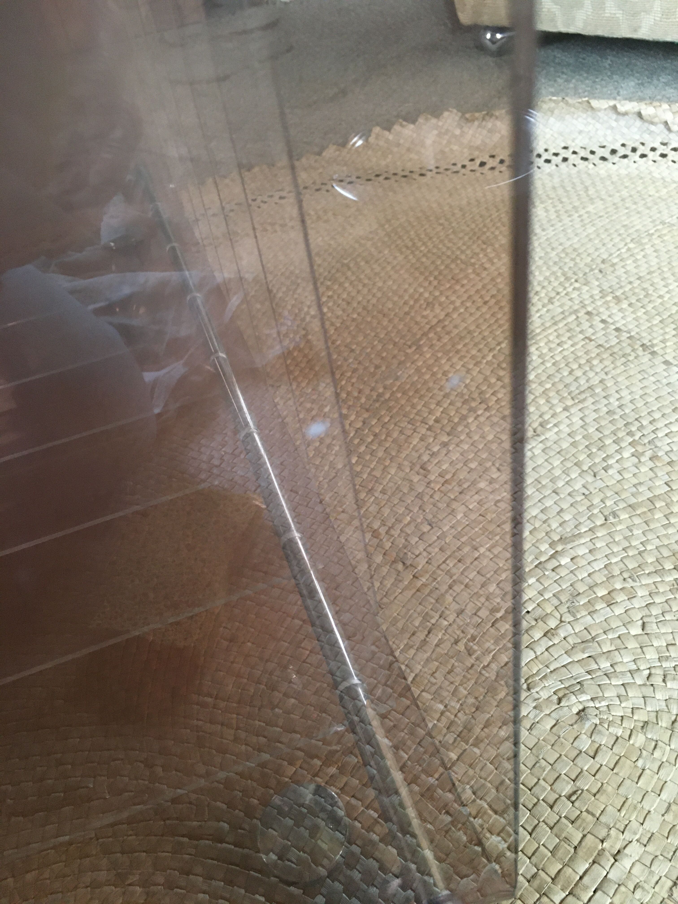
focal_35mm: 29
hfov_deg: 48.2
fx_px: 757
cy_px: 452
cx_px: 339
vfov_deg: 61.7
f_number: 2.2
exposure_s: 1/33
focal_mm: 4.15
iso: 250
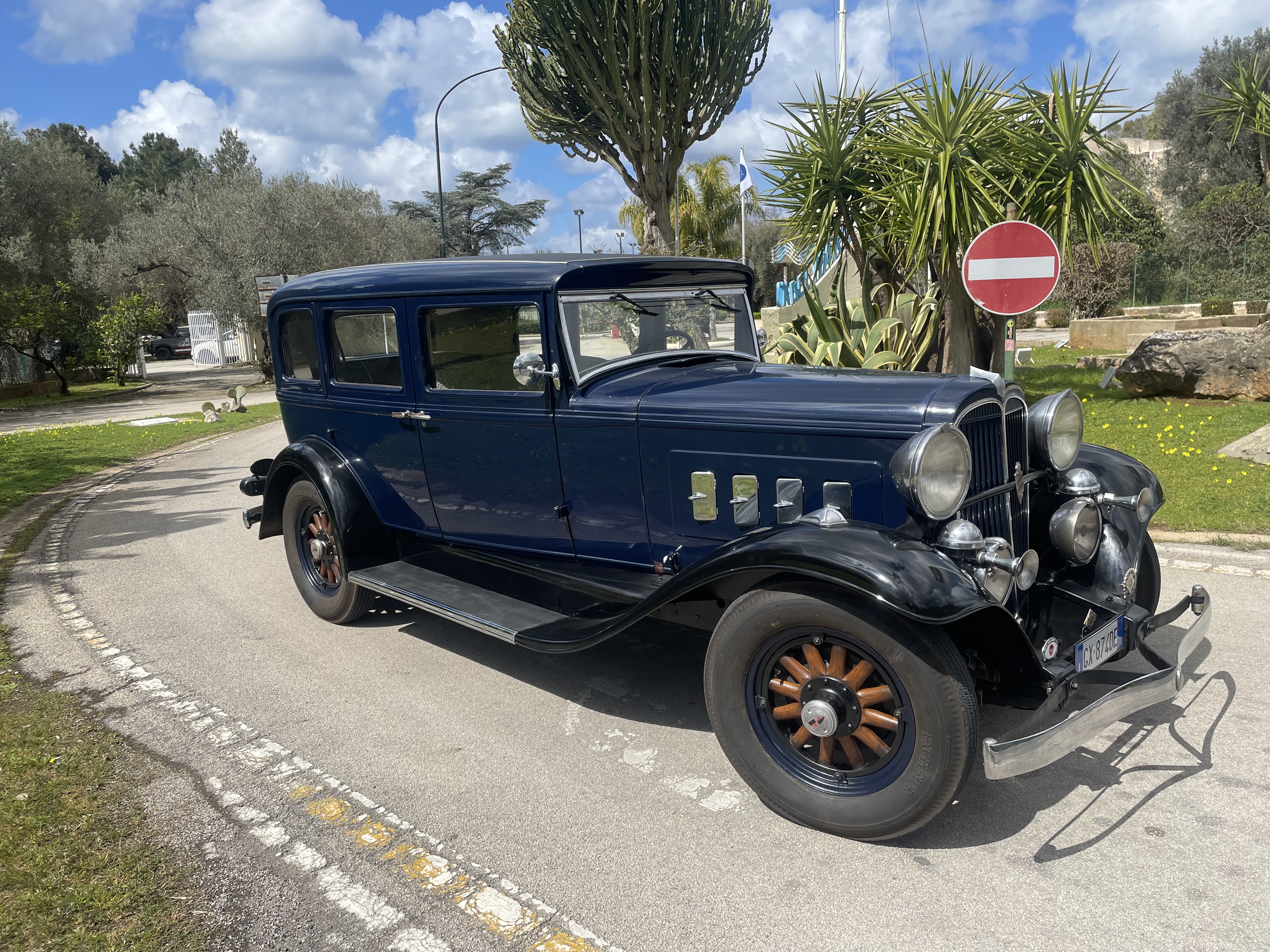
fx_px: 954
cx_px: 635
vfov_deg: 53.1
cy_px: 476
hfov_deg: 67.3
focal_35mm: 26
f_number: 1.6
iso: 32
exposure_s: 1/3861
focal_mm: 4.2
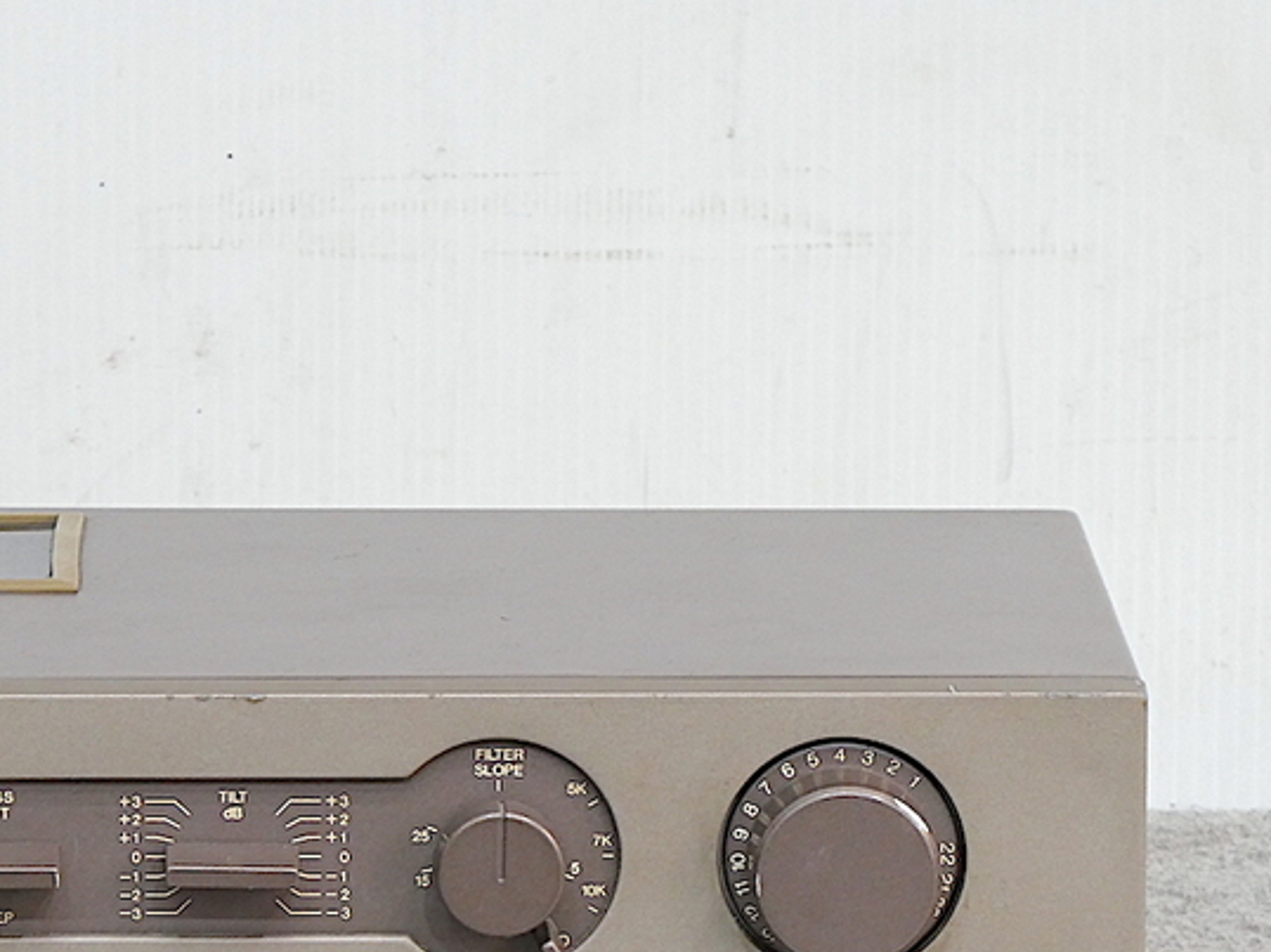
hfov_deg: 6.4
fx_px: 11267
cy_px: 832
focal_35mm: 307
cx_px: 272
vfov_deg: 4.8
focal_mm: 30.9
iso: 200
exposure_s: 1/15
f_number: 5.6
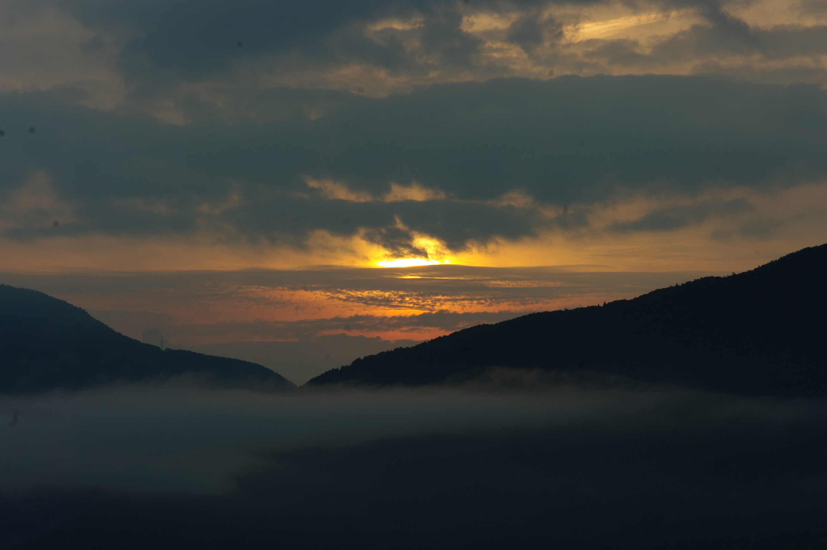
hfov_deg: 13.7
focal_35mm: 150
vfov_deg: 9.1
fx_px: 3442
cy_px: 275
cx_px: 414
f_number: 16
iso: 100
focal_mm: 100
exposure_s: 1/20
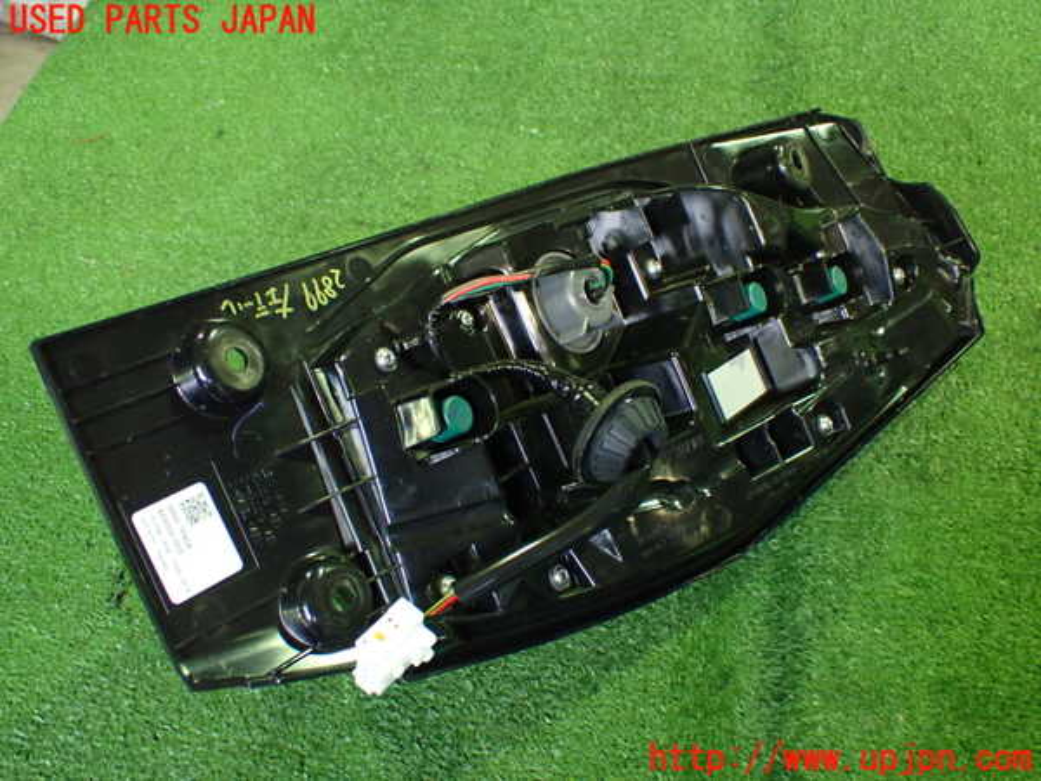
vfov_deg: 39.7
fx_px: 1083
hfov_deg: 51.4
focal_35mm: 36
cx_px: 520
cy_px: 390
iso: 800
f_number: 2.5
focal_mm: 6.37
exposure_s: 1/40
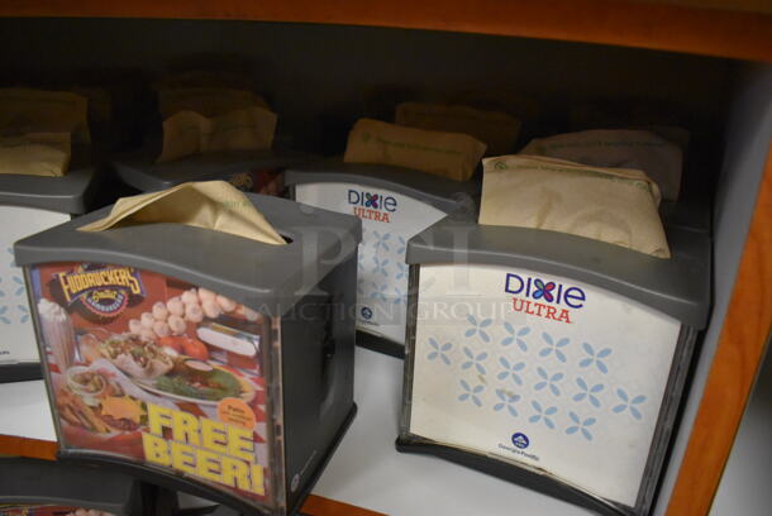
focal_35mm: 27
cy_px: 258
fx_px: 580
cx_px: 386
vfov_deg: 48.0
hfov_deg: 67.3
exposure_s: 1/125
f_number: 3.5
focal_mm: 18
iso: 4000
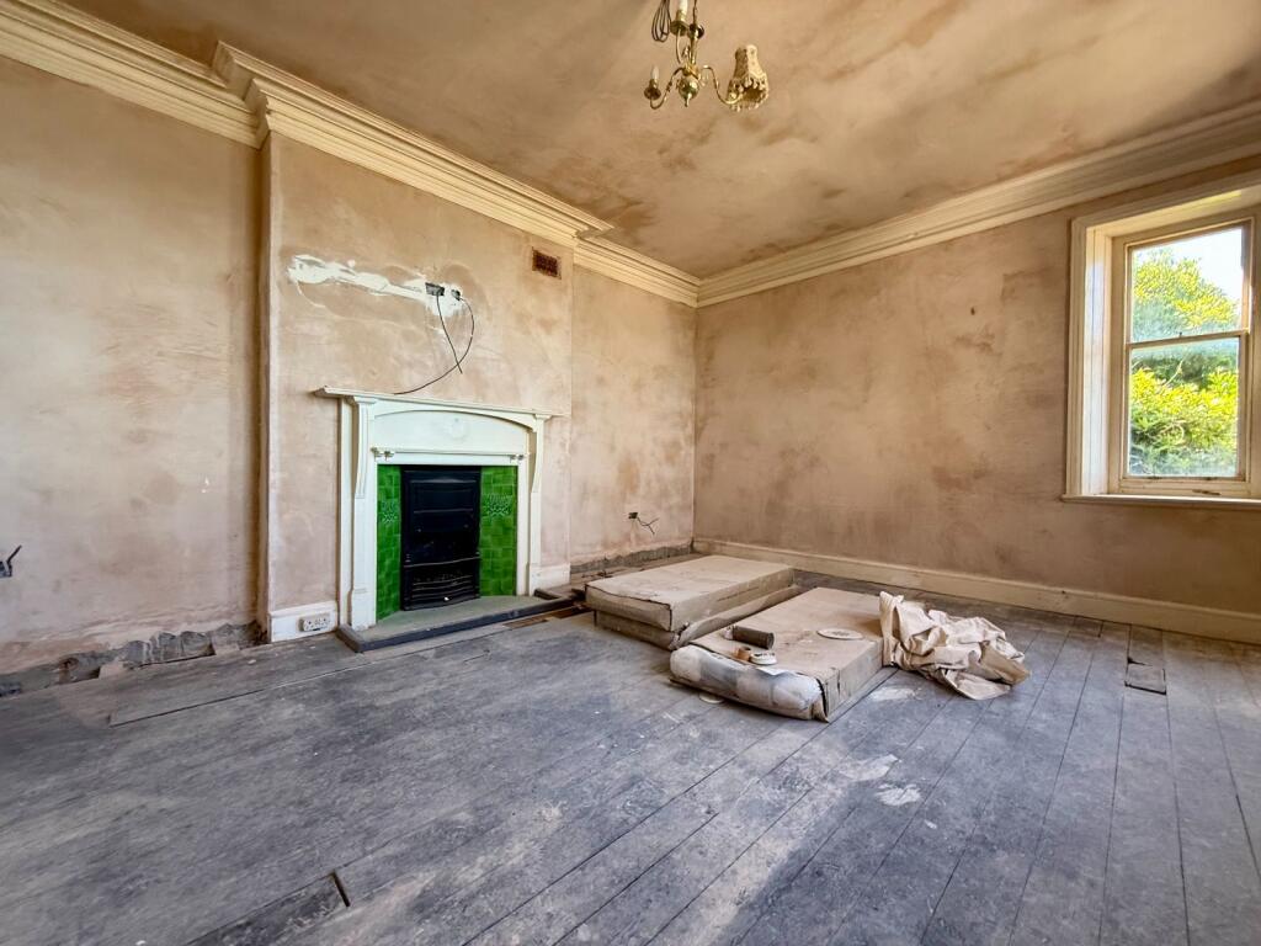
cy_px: 473
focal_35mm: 14
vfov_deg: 85.7
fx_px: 510
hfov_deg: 102.1
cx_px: 630
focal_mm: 2.22
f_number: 2.2
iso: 160
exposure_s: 1/99
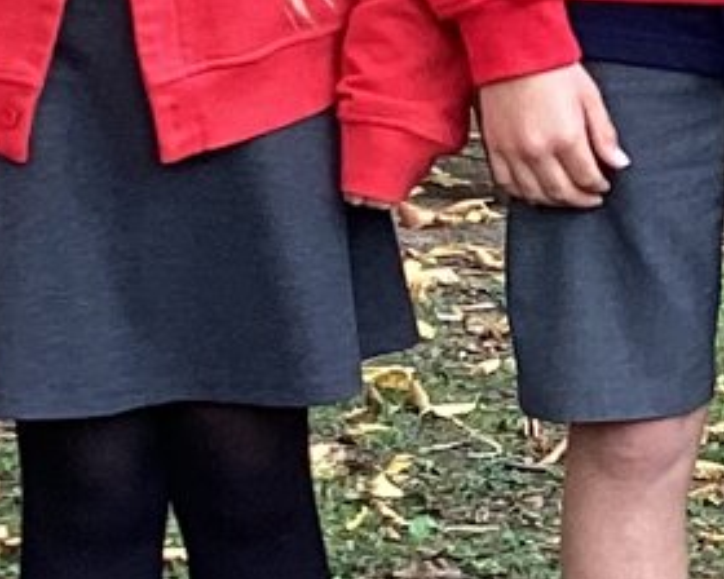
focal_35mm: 221
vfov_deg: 7.0
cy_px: 140
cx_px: 1039
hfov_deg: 8.6
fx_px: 4736
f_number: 2.4
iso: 100
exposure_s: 1/50
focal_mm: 3.3
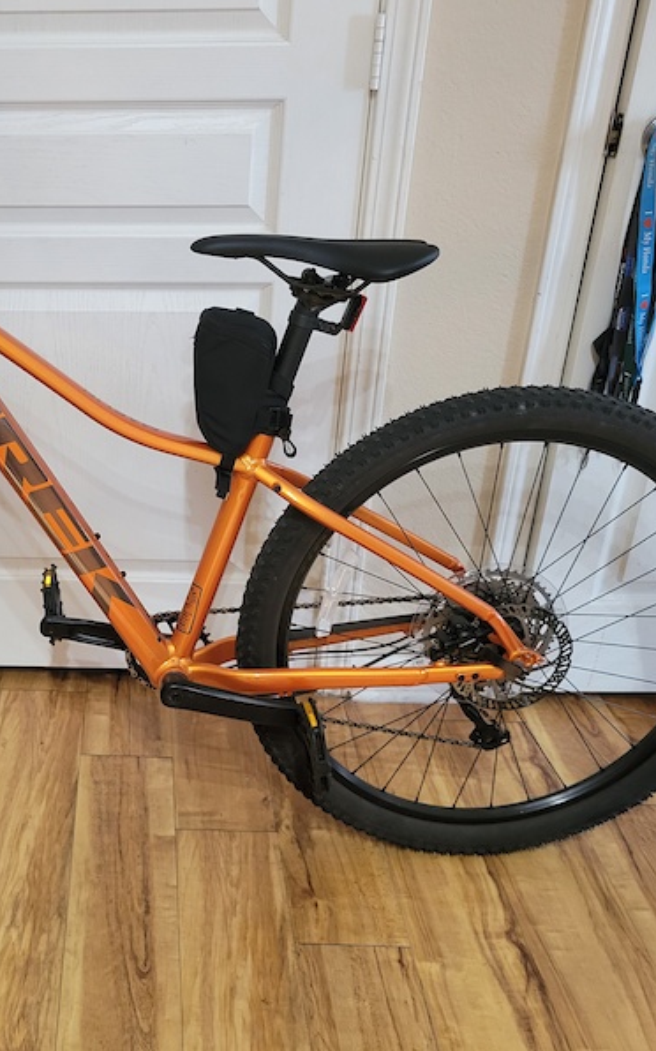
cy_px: 524
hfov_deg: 33.1
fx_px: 1059
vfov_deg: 52.8
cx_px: 104
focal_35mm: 37
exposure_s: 1/40
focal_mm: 5.4
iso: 500
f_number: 1.8
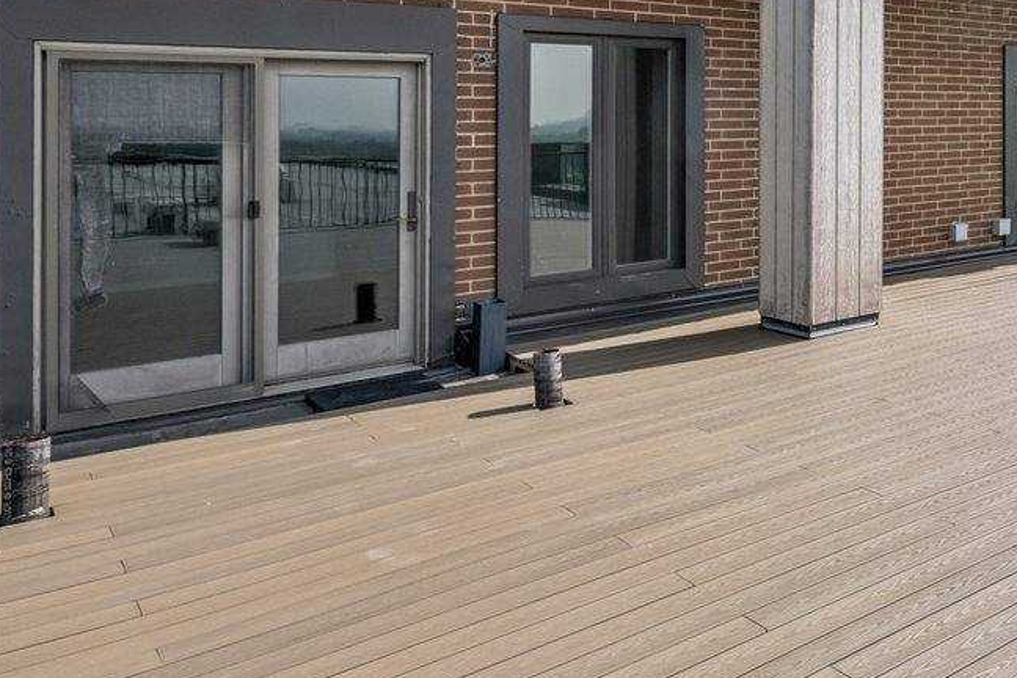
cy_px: 100
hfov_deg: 46.0
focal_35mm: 35
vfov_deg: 36.1
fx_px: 989
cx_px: 1011
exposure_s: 1/640
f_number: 9
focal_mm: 14
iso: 200
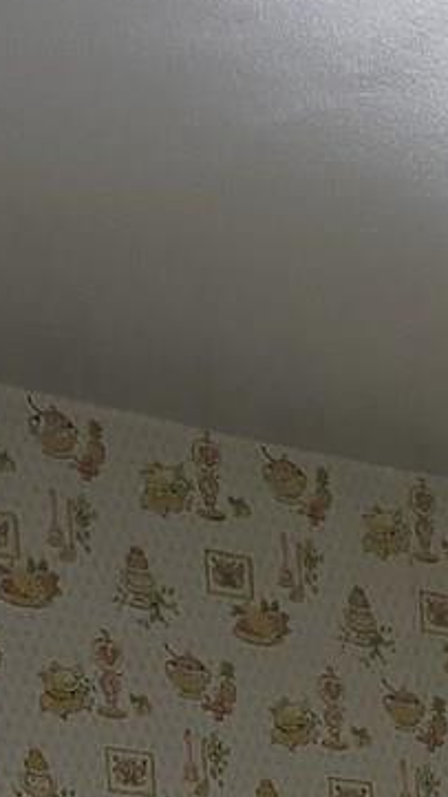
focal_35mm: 160
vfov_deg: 11.1
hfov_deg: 7.4
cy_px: 1980
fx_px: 3380
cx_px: 748
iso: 50
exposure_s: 1/60
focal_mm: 6.3
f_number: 1.7
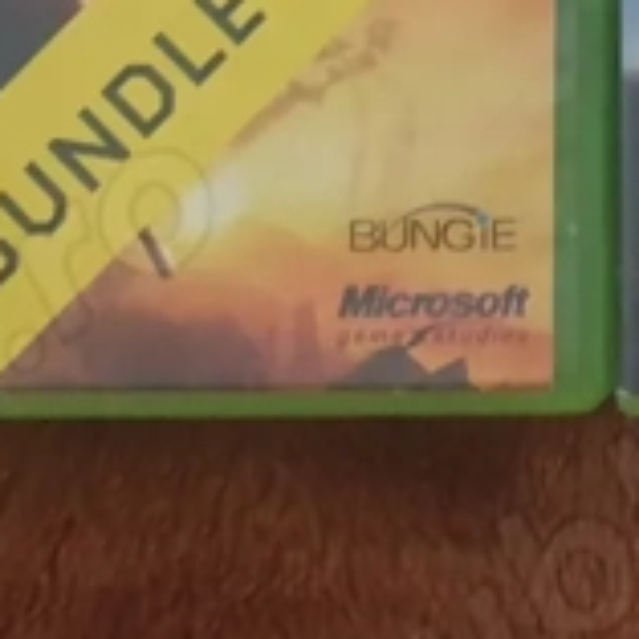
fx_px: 3049
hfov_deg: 11.1
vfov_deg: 11.2
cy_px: -492
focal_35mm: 146
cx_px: 1201
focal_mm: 4.3
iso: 250
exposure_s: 1/11
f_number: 1.5
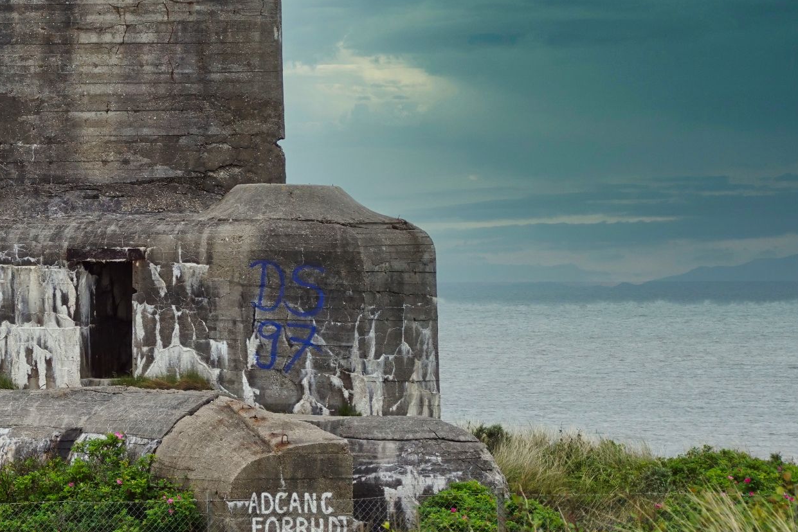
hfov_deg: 7.1
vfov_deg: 4.7
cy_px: 132
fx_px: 6429
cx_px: 127
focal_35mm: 290
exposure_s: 1/320
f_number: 9
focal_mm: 100
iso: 400
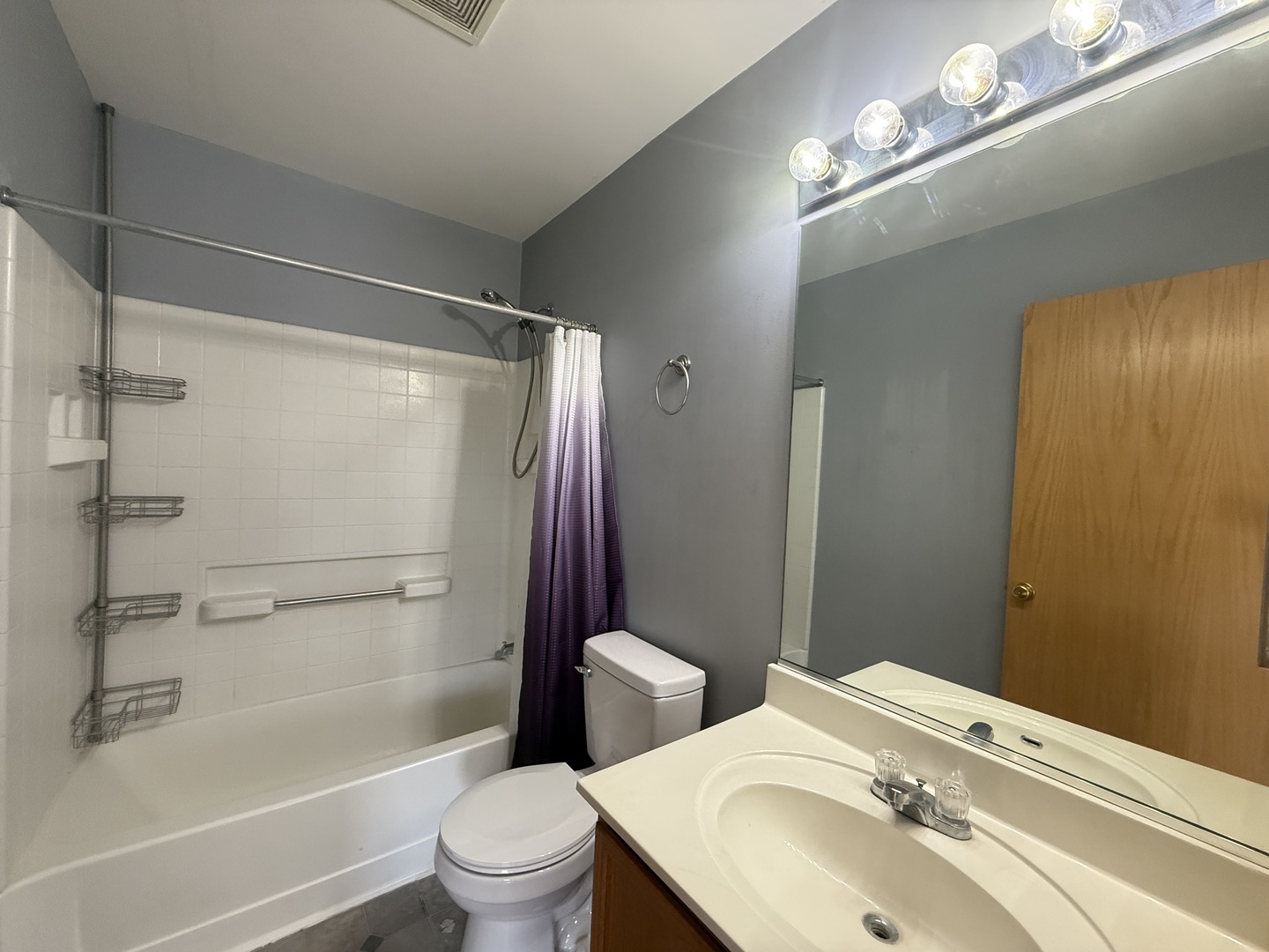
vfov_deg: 85.7
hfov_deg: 102.1
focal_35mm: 14
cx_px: 634
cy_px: 476
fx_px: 513
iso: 320
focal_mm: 2.22
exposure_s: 1/120
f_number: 2.2
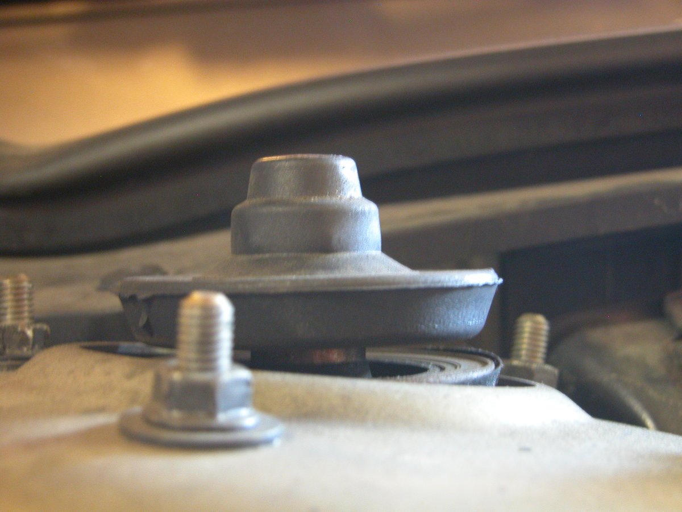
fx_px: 1635
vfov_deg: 17.8
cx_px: 341
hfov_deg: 23.6
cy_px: 256
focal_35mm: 83
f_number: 3.5
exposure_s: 1/1.7
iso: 400
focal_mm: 21
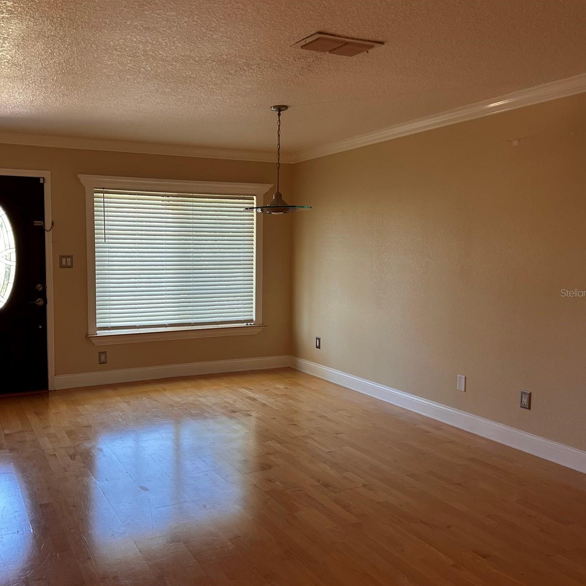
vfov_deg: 52.5
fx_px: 594
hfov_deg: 51.9
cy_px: 293
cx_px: 212
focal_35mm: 31
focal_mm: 5.7
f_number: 1.5
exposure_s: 1/120
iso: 125
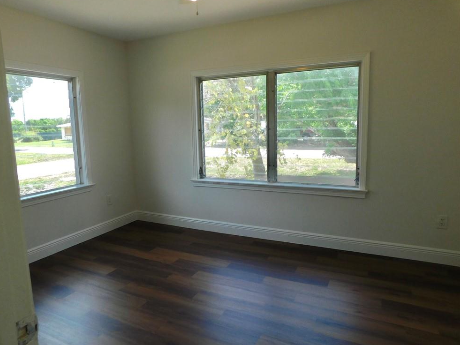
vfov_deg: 56.8
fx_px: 319
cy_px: 173
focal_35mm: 24
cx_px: 220
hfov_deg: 71.6
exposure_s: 1/200
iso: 125
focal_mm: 4
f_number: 3
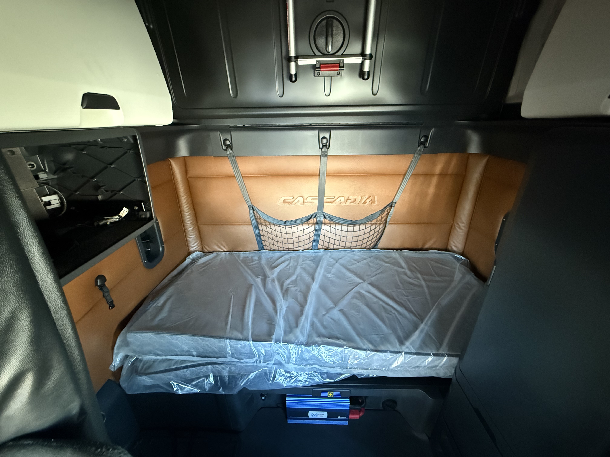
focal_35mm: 14
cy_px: 228
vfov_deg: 85.7
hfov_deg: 102.1
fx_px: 247
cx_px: 305
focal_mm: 2.22
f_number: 2.2
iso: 1250
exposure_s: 1/54
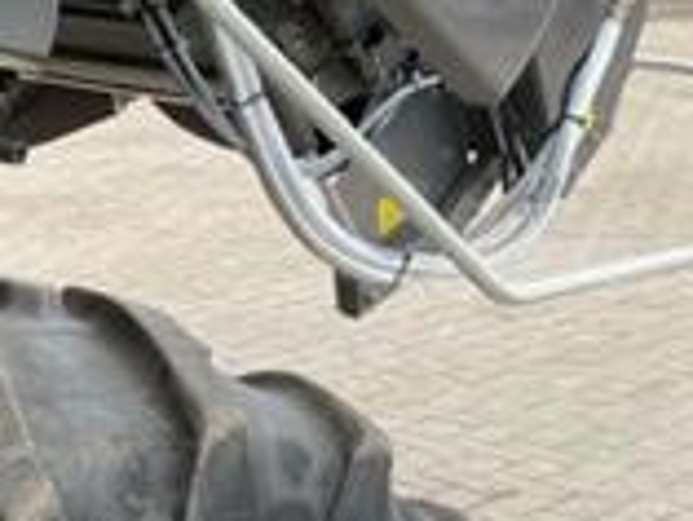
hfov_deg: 16.5
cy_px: 128
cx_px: -424
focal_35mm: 106
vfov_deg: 13.9
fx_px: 2124
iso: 80
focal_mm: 4.2
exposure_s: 1/121
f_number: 1.6
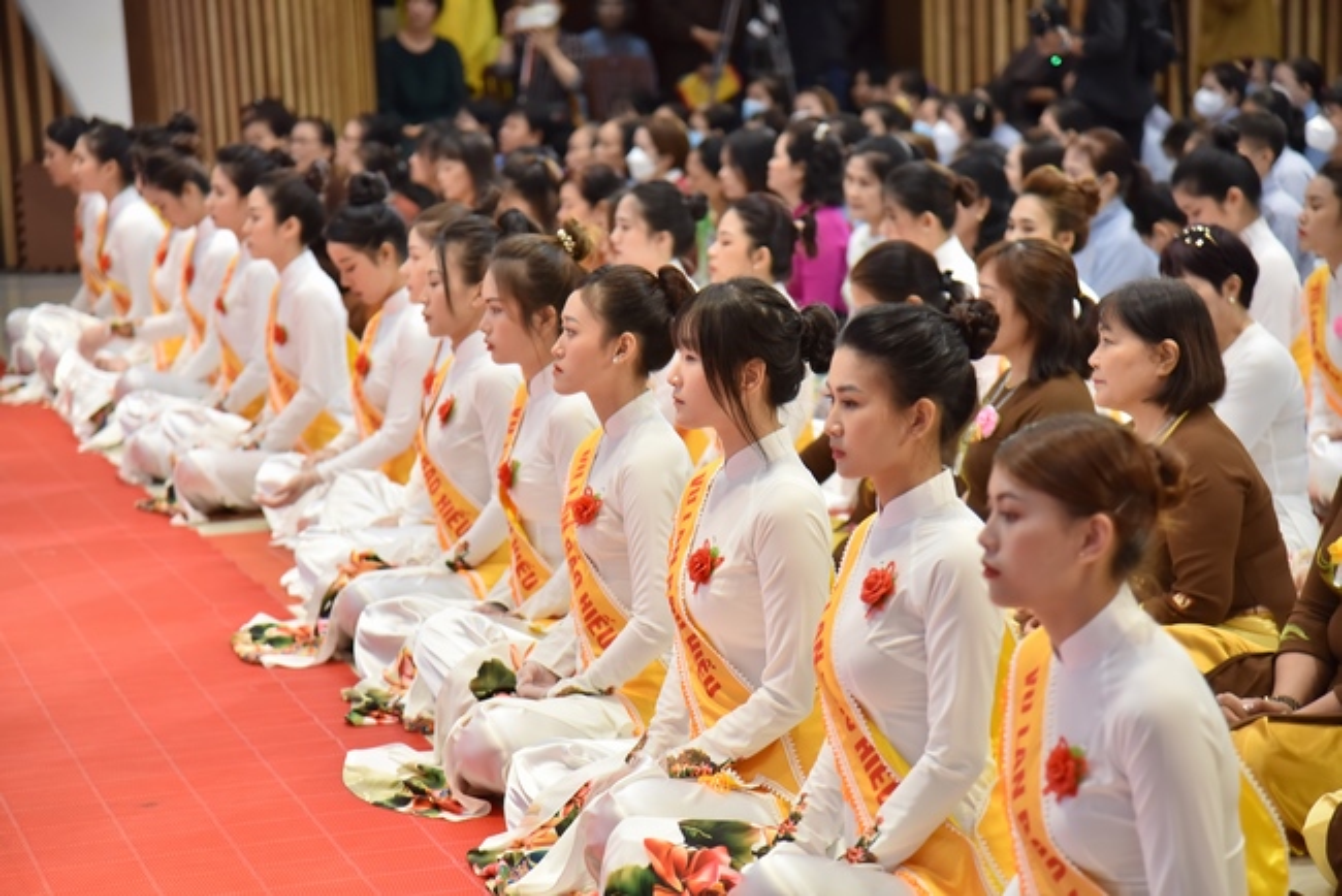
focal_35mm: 105
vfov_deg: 13.1
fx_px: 3916
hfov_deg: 19.4
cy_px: 448
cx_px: 671
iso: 1250
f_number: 4
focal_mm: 105
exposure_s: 1/100
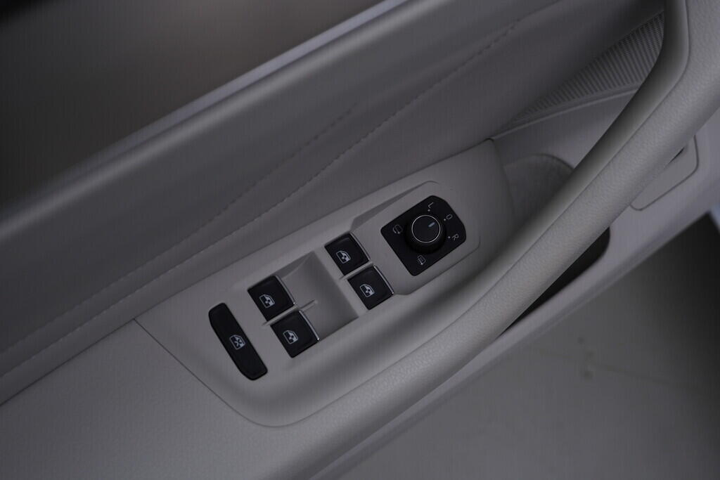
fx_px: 720
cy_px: 240
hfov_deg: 53.1
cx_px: 360
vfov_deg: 36.9
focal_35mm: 36
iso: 125
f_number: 4.5
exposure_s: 1/100
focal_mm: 24
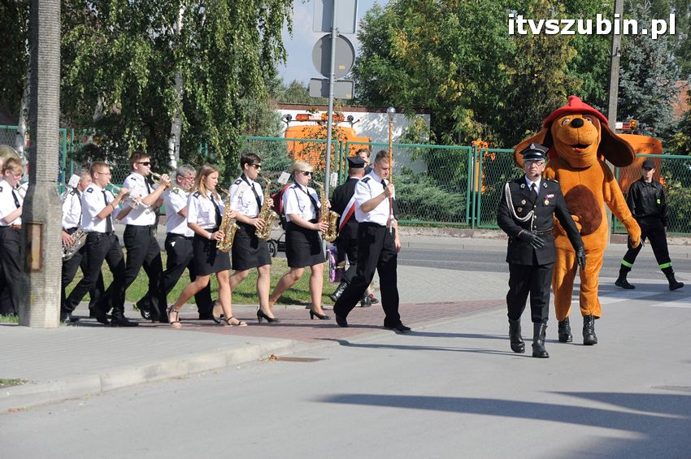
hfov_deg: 13.1
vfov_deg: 8.7
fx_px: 3020
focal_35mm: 158
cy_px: 230
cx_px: 346
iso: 800
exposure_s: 1/1600
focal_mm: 105
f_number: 10
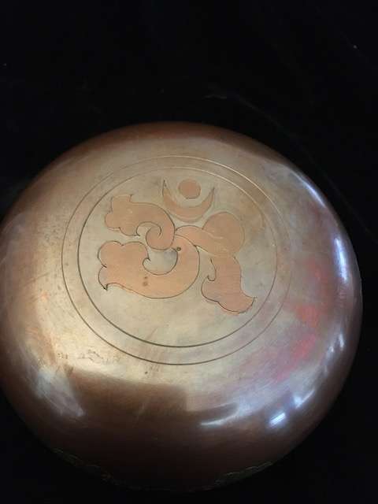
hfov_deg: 48.2
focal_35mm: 29
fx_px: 422
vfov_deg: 61.7
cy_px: 252
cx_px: 189
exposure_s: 1/17
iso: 500
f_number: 2.2
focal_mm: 4.15
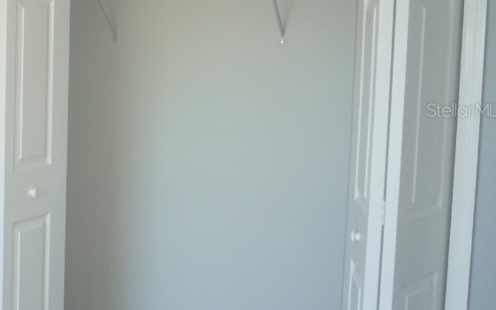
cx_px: 57
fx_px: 784
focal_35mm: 58
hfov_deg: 33.4
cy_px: 110
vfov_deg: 22.3
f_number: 3.3
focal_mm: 5.2
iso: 100
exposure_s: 1/40
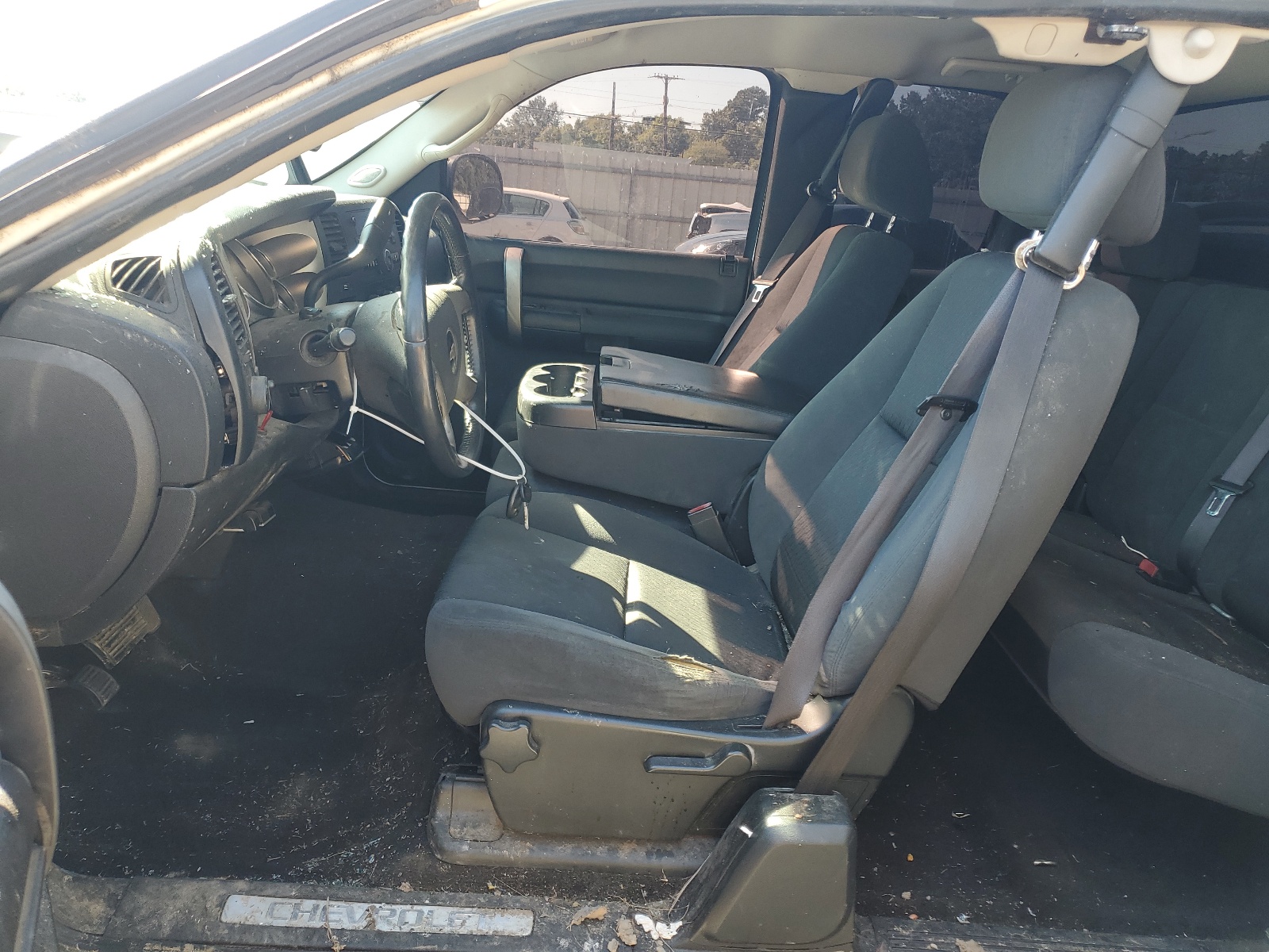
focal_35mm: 26
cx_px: 634
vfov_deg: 53.1
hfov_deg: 67.3
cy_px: 476
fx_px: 953
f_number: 1.5
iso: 50
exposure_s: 1/141
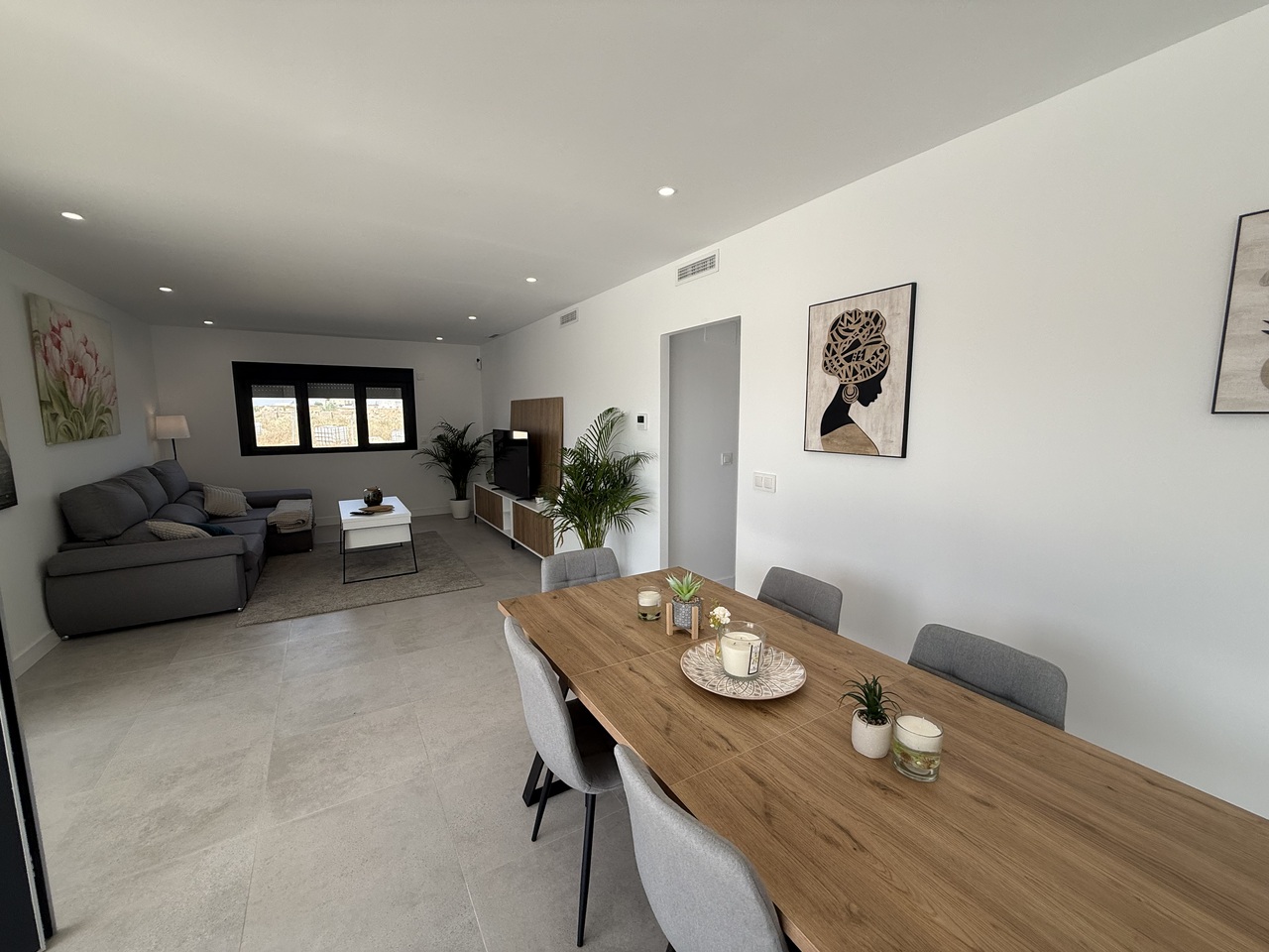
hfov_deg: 102.1
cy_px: 476
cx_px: 634
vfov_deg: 85.7
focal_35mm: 14
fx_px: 513
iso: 50
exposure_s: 1/395
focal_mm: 2.22
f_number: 2.2
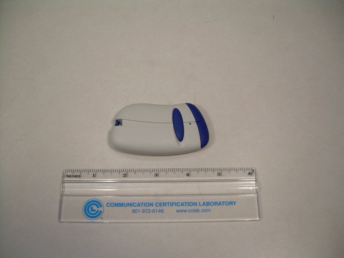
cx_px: 172
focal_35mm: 38
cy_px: 129
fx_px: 378
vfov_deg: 37.7
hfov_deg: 49.0
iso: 50
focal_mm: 6.3
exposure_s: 1/105
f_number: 2.8
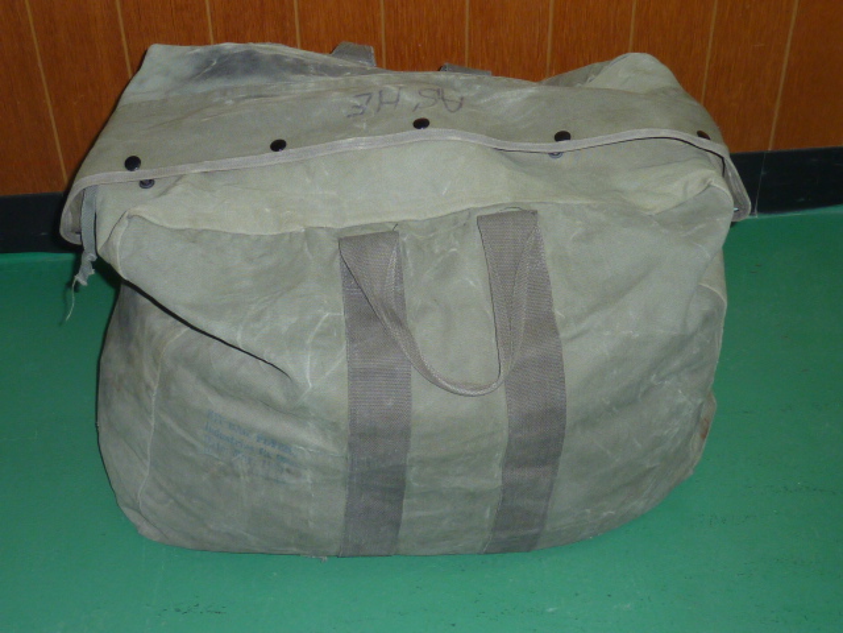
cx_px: 422
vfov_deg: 30.3
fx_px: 1169
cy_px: 316
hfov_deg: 39.7
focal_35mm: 48
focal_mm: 4.4
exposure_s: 1/30
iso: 100
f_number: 3.3
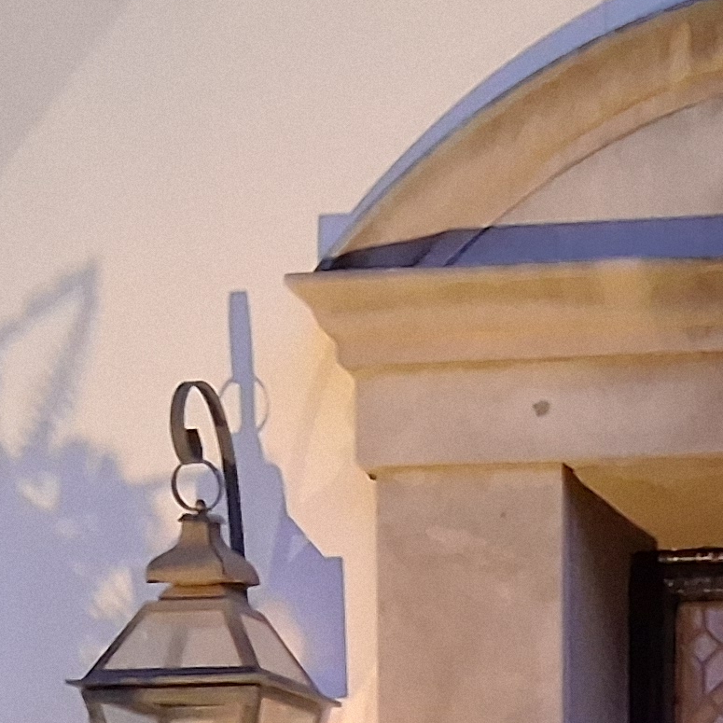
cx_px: 761
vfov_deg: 12.9
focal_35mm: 121
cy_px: 1339
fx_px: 2859
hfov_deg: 14.1
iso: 1250
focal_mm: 3.98
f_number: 1.8
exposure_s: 1/15
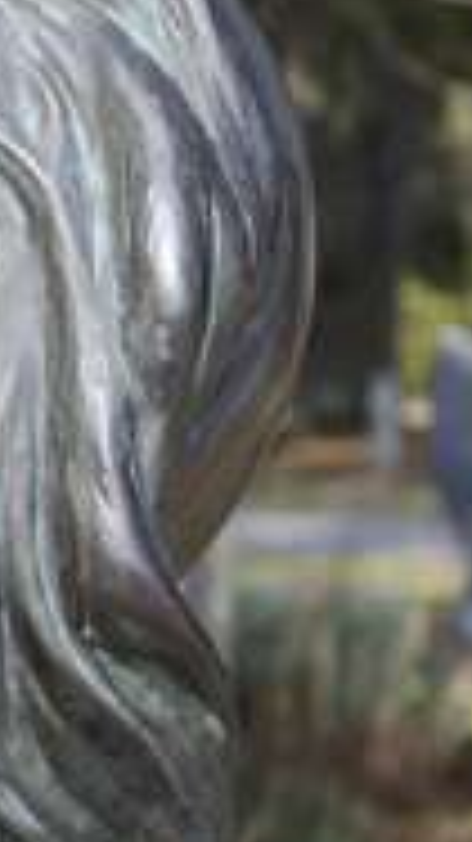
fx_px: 5219
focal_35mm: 234
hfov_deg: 5.1
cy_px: 293
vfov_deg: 9.2
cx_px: -391
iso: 200
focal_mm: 35
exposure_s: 1/60
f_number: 4.5
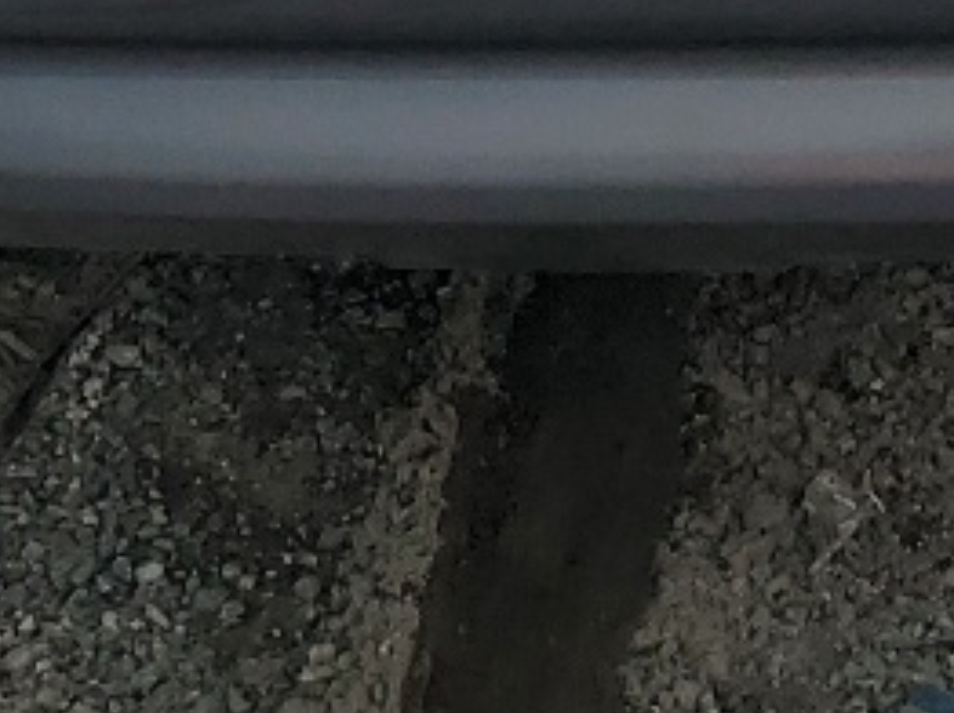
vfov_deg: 8.2
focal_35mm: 159
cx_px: 1085
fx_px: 4378
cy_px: -1244
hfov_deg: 12.2
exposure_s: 1/1429
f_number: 1.5
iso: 50
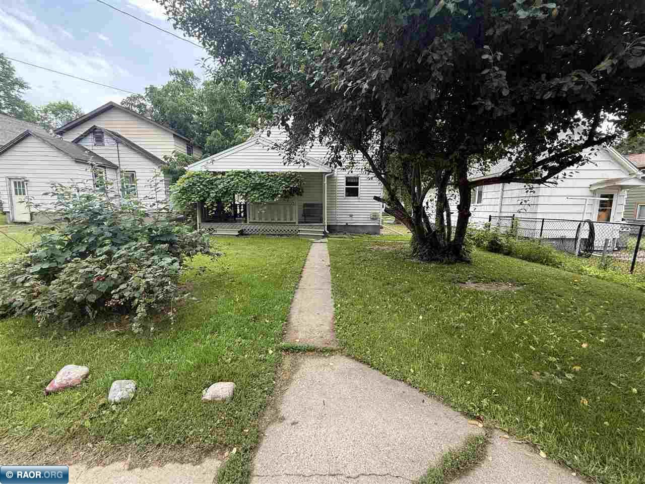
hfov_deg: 102.1
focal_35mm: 14
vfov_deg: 85.7
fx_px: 261
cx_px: 322
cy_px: 242
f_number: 2.2
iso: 50
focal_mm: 2.22
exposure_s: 1/285
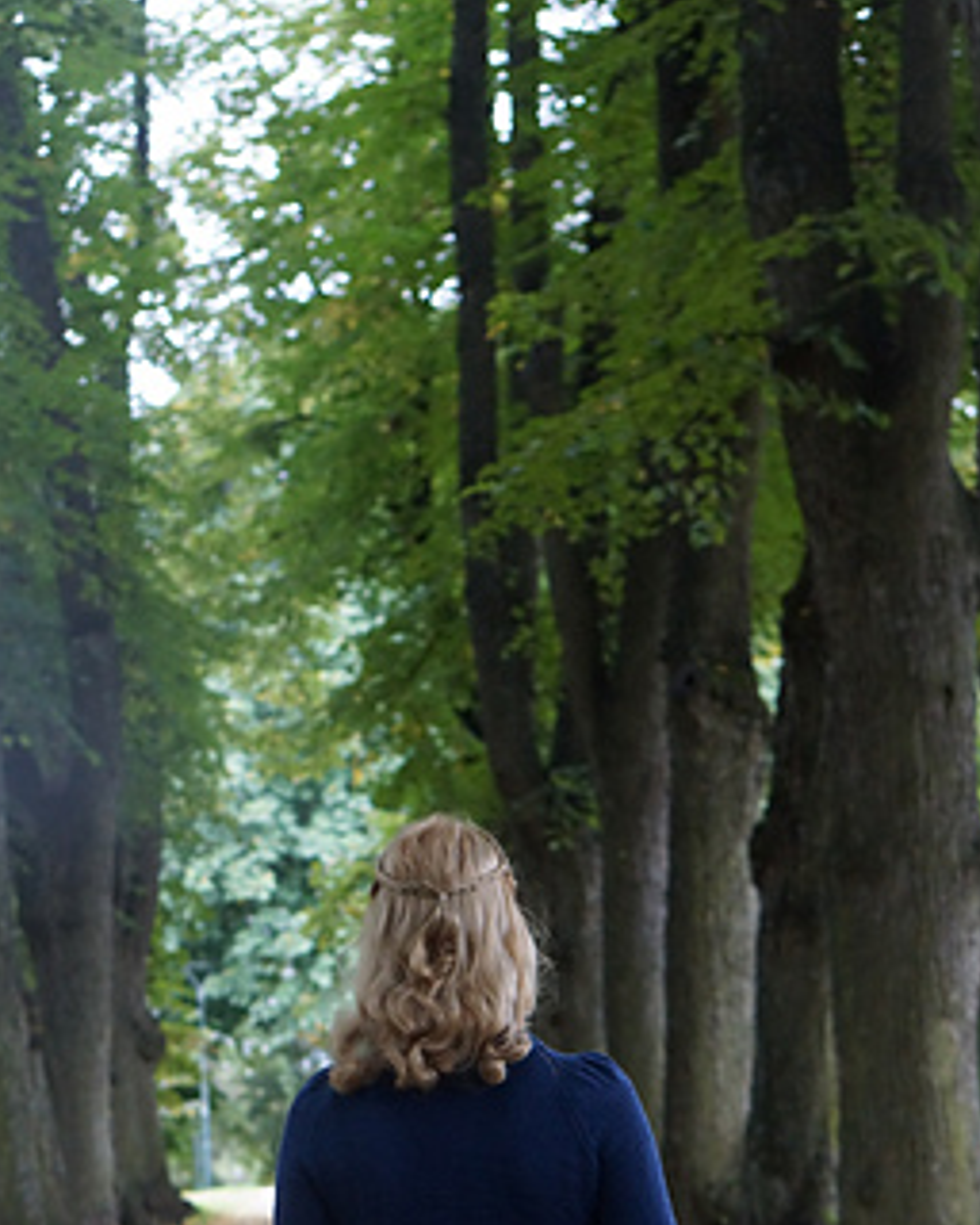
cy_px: 934
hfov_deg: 14.0
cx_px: 446
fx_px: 3988
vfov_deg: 17.4
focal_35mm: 110
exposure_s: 1/80
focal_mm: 50
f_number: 4
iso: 1600
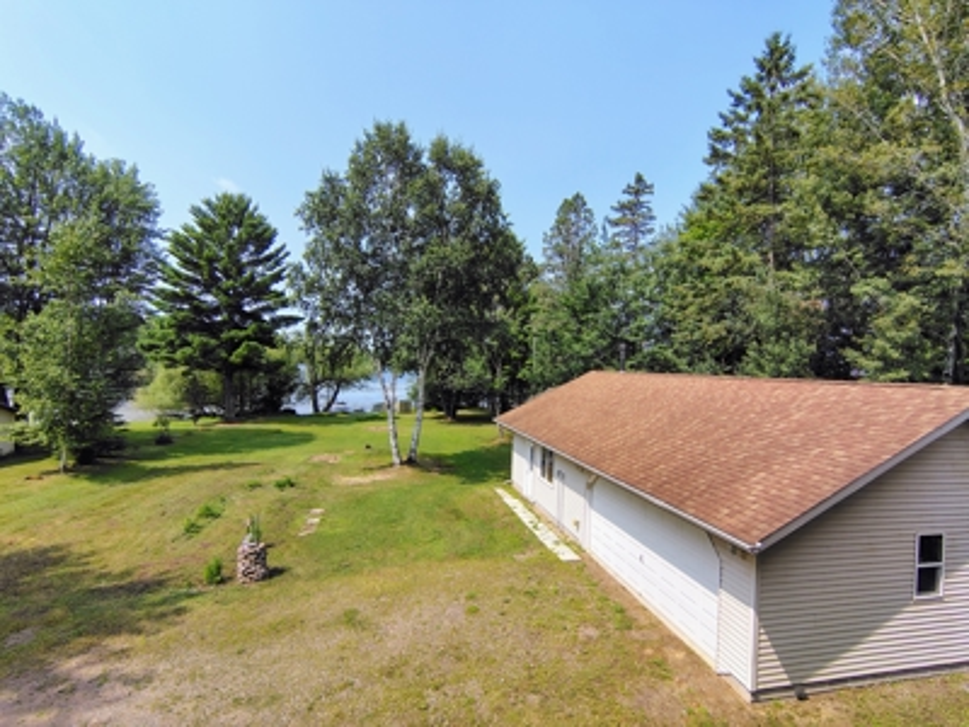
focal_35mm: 16
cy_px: 364
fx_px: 448
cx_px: 484
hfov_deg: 94.5
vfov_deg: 78.1
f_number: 2.2
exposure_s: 1/815
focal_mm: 2.13
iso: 100
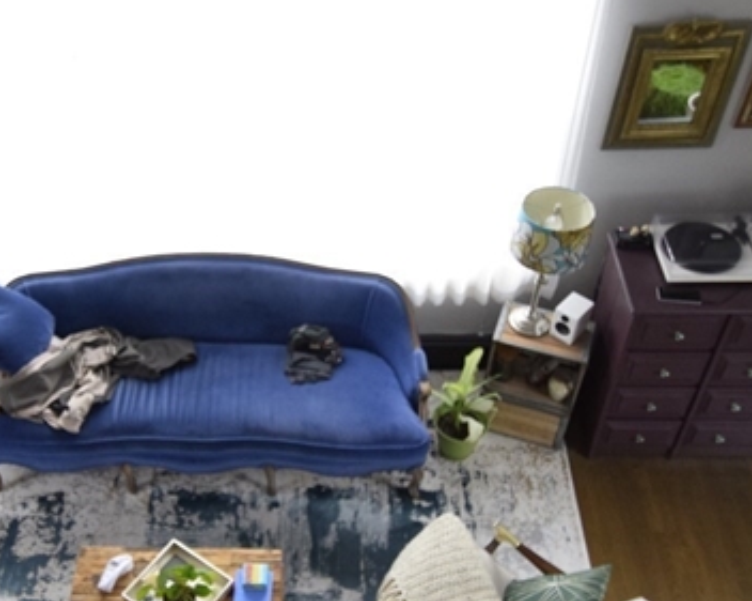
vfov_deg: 36.4
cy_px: 333
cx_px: 218
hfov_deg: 43.8
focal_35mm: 41
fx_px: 912
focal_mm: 10
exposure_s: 1/60
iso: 800
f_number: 4
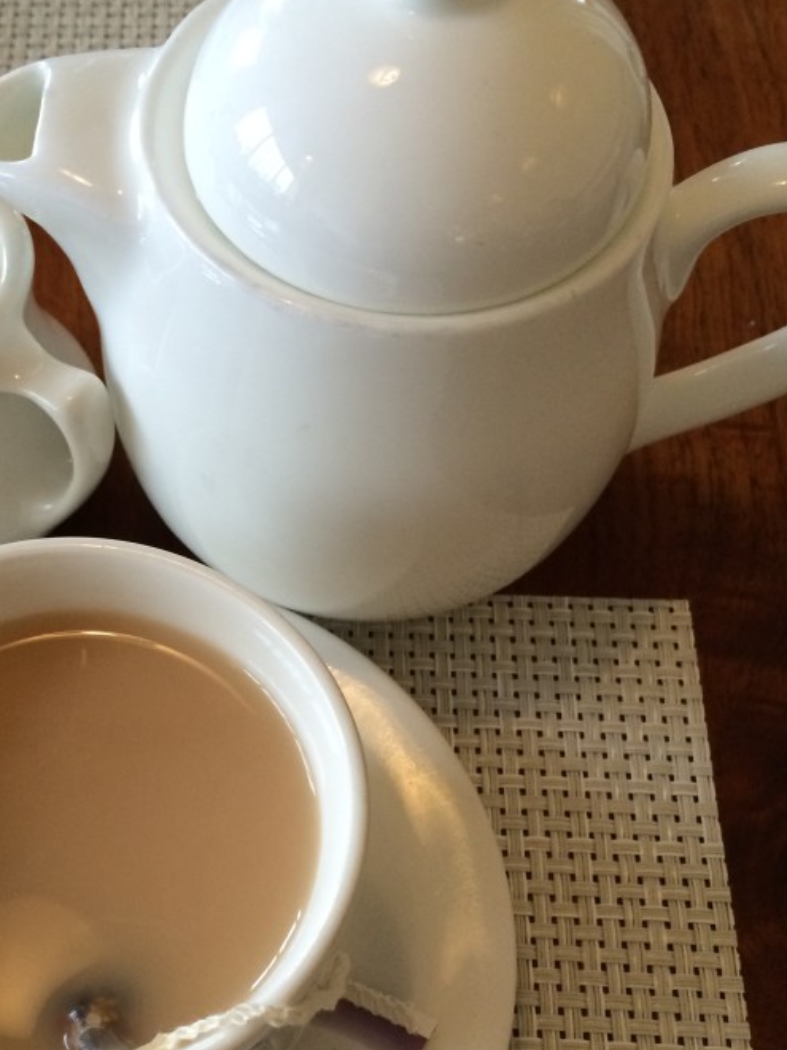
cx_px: 267
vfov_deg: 41.7
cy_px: 668
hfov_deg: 31.9
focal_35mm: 45
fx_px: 1364
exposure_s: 1/30
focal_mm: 4.15
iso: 64
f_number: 2.2
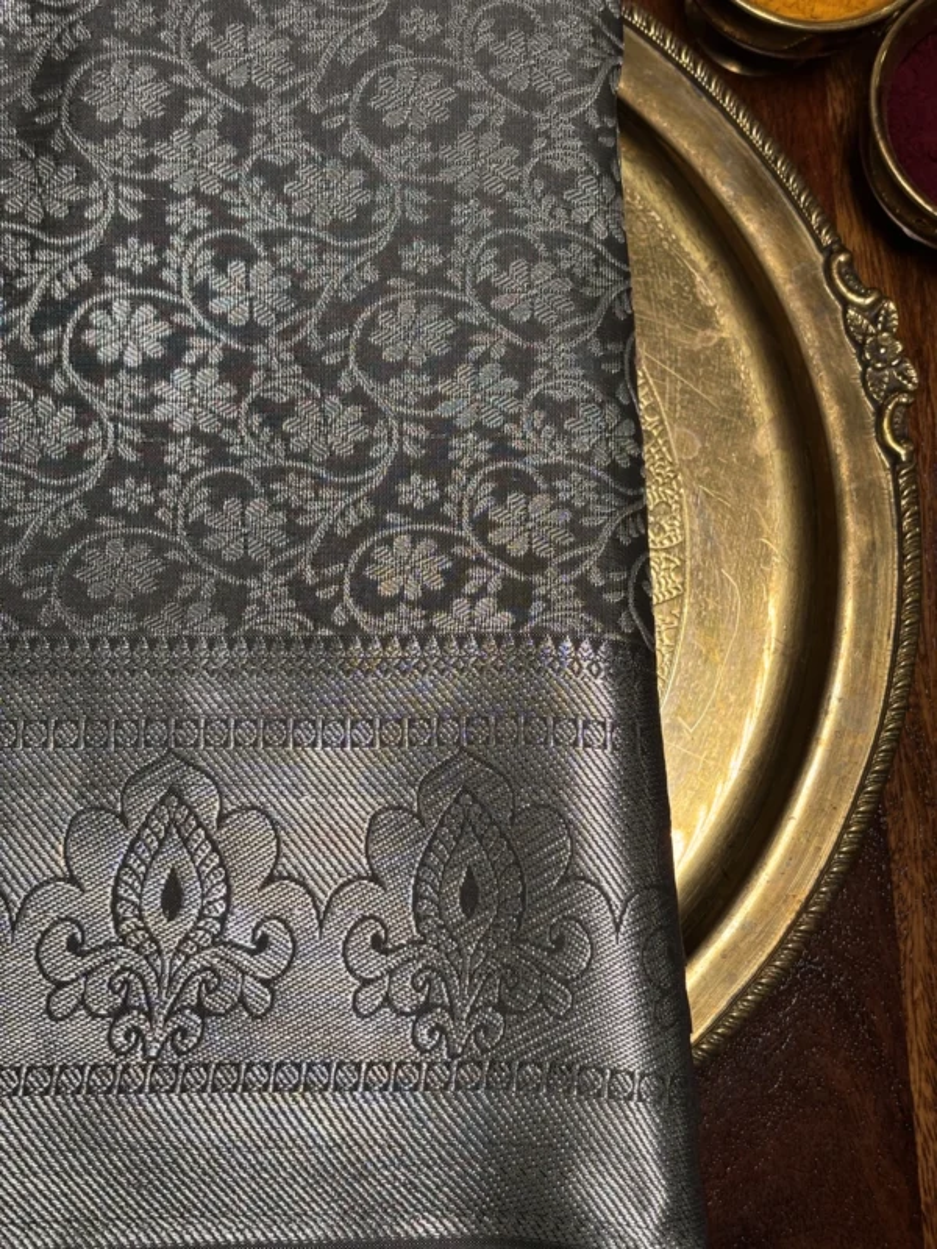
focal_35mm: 52
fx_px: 1877
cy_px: 624
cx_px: 468
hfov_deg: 28.0
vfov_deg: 36.8
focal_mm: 5.96
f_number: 1.6
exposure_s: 1/84
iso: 50
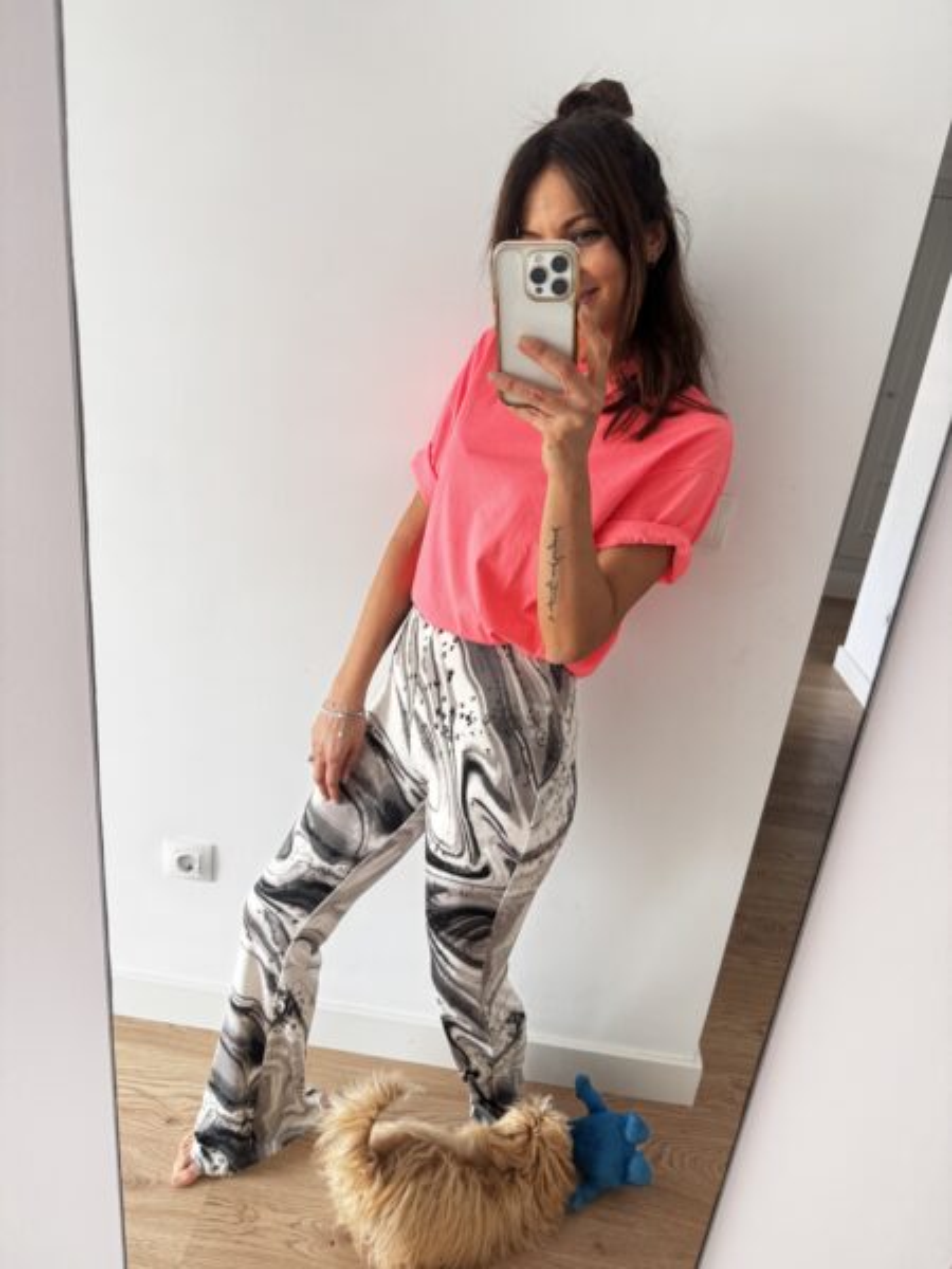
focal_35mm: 24
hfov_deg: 56.8
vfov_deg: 71.6
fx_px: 880
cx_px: 476
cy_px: 634
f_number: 1.78
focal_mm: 6.76
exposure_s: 1/97
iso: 200
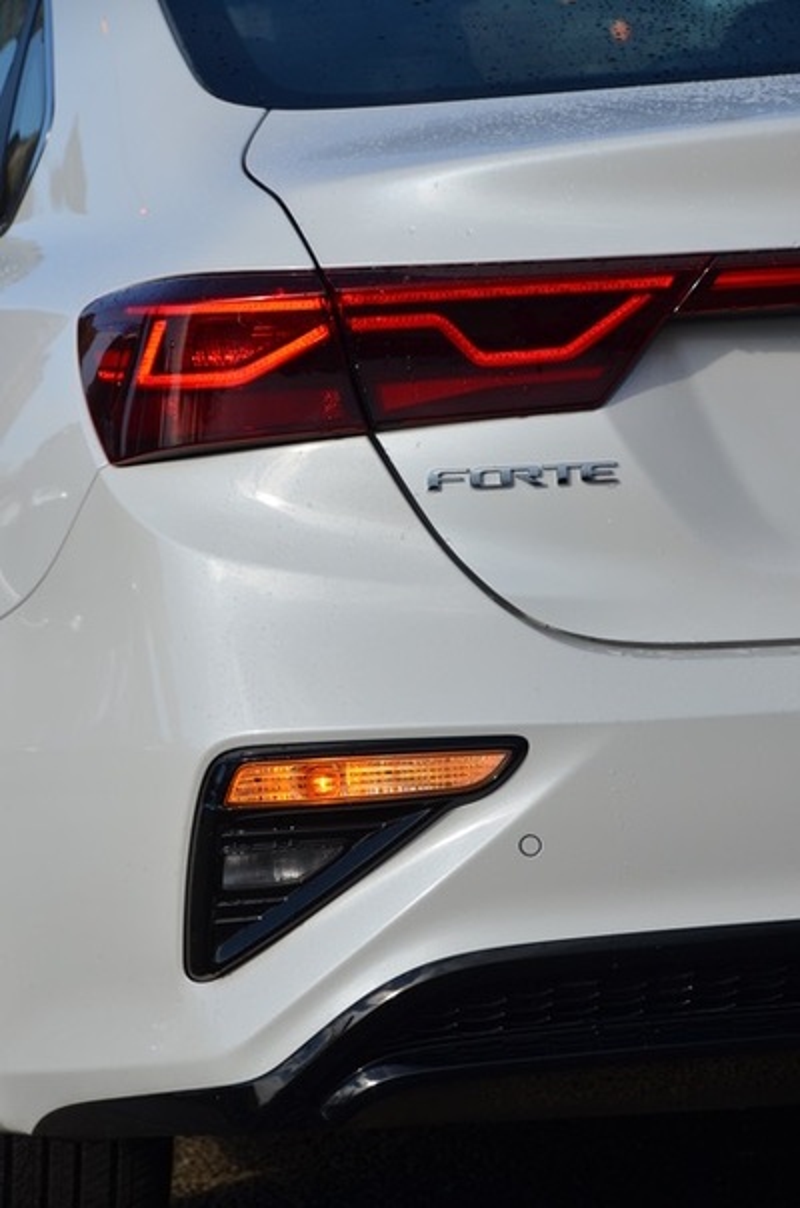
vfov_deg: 14.4
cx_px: 400
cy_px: 604
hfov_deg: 9.6
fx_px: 4772
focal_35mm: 142
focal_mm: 95
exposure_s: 1/800
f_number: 7.1
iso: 200
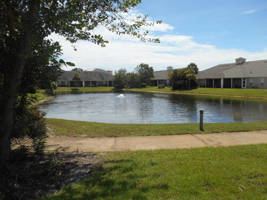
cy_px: 100
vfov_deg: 53.1
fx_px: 201
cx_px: 134
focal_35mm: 26
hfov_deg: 67.3
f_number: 3.4
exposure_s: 1/1000
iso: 80
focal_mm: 4.7
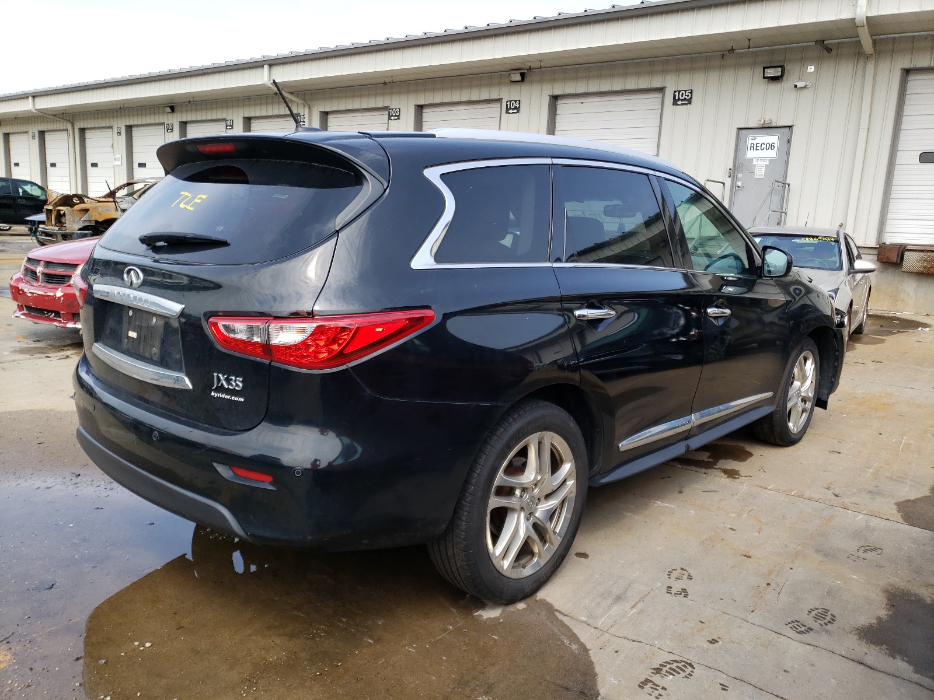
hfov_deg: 67.3
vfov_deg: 53.1
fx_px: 702
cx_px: 467
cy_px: 350
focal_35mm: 26
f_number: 1.5
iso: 50
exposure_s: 1/1000
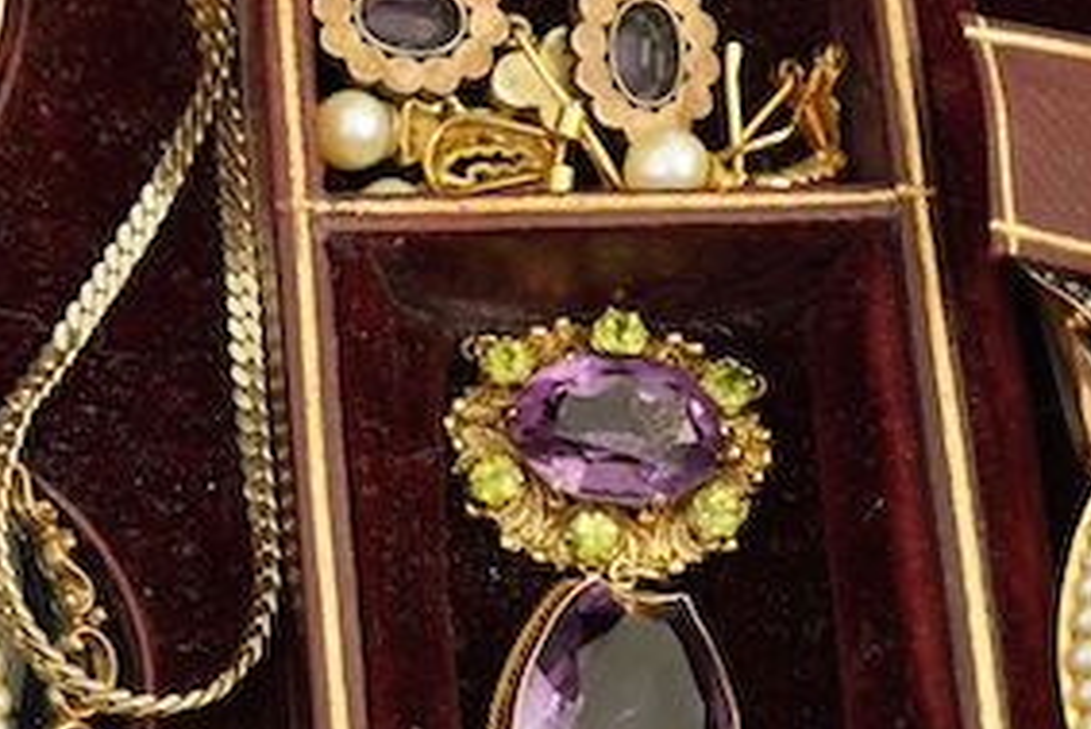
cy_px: 382
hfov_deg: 13.7
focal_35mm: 143
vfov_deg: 9.6
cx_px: -370
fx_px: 4336
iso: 1250
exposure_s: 1/160
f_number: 3.5
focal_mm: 30
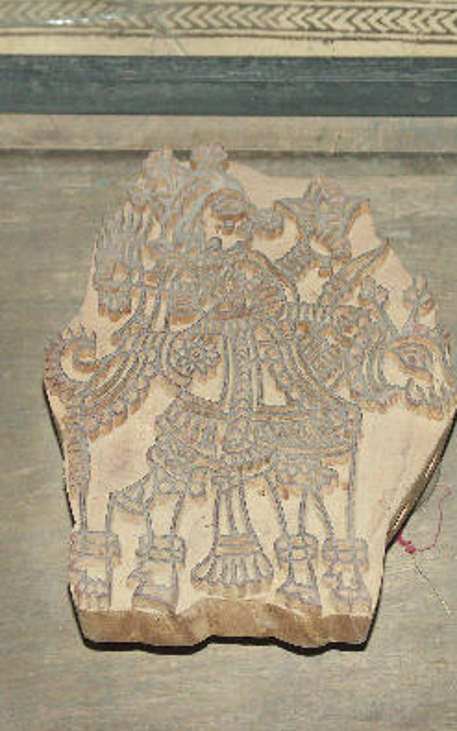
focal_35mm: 133
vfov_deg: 15.7
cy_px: 366
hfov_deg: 9.9
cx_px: 256
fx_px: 2649
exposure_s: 1/100
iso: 200
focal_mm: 23.17
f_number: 3.5
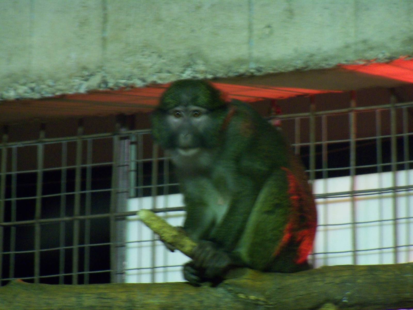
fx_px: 2470
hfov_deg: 9.6
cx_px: 206
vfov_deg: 7.2
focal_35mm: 207
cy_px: 155
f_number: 4.4
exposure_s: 1/4
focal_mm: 36.6
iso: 400
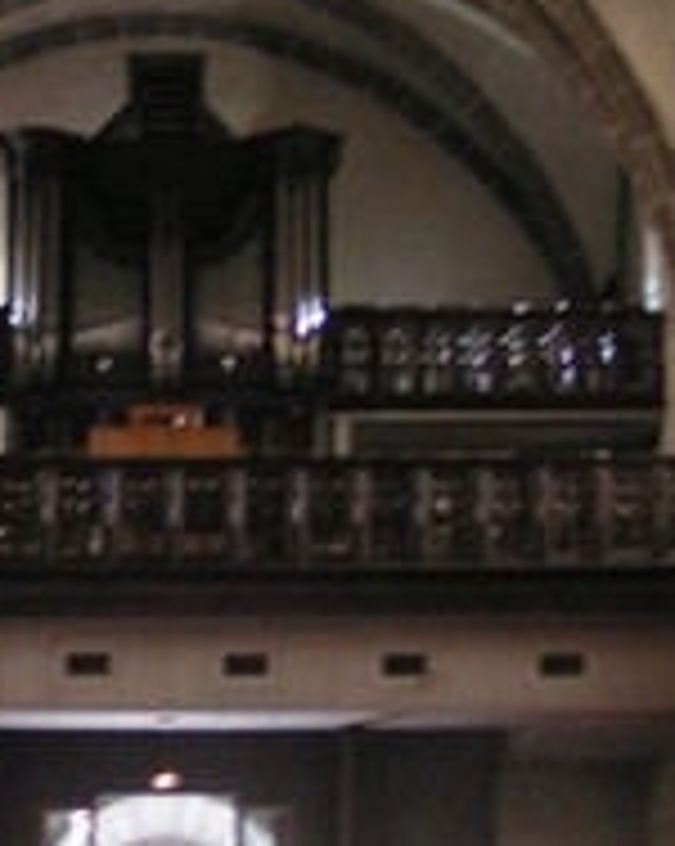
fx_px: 3026
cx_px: 140
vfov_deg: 15.9
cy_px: 484
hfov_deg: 12.7
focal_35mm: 121
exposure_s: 1/1.6
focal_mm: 5.8
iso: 200
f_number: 2.8
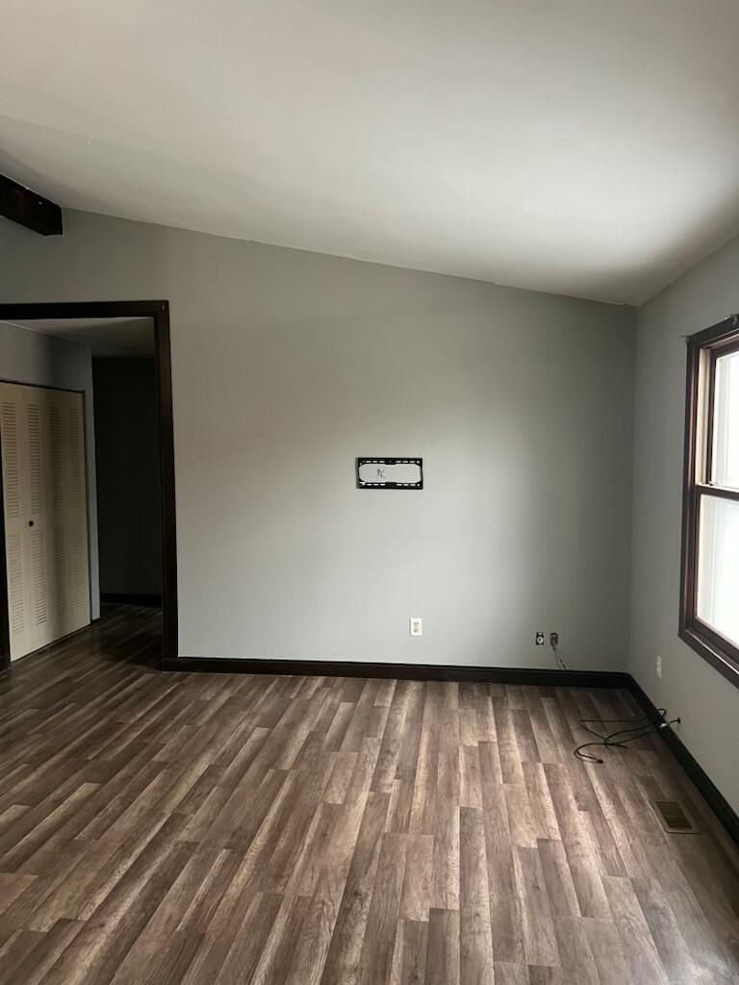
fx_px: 740
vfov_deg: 67.3
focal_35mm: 26
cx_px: 370
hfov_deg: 53.1
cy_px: 492
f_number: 1.5
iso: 250
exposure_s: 1/60
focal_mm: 5.7
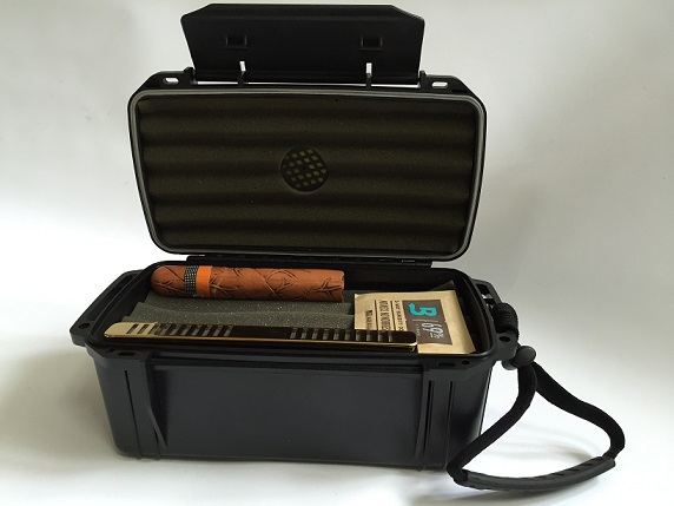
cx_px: 337
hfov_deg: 61.7
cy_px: 253
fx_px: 565
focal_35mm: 29
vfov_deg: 48.2
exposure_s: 1/33
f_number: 2.2
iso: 100
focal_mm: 4.15
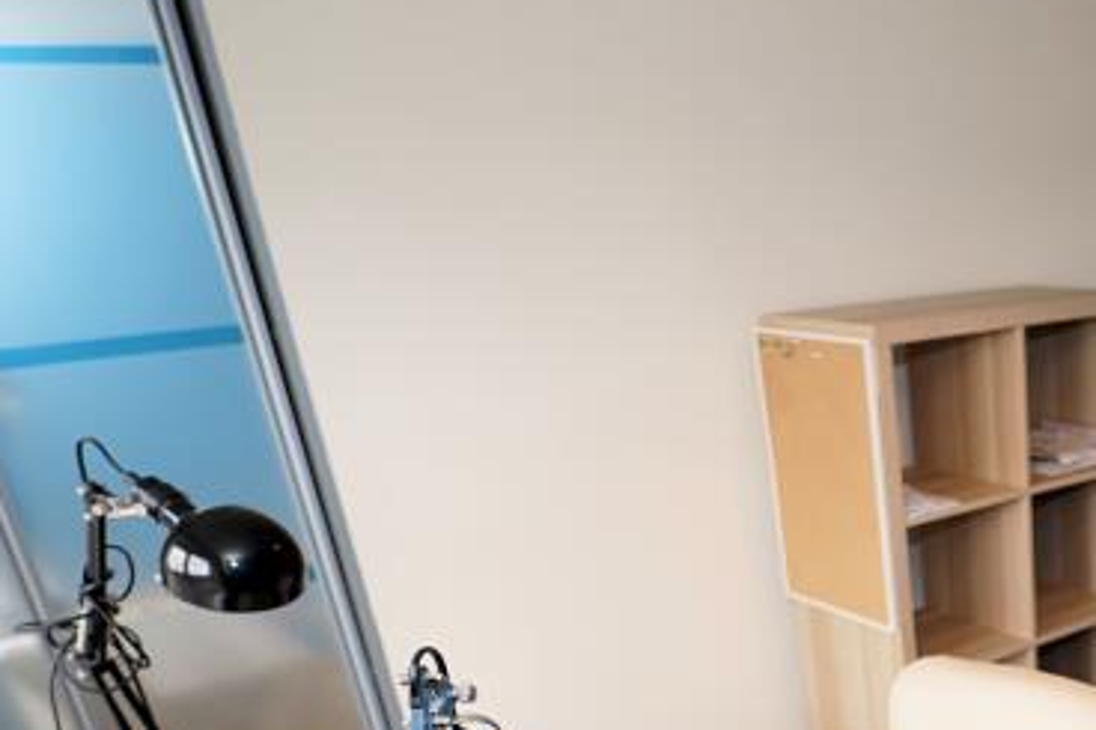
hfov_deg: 43.2
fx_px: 1187
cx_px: 1072
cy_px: 785
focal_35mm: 39
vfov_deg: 30.8
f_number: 2.8
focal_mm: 14
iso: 100
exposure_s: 1/60
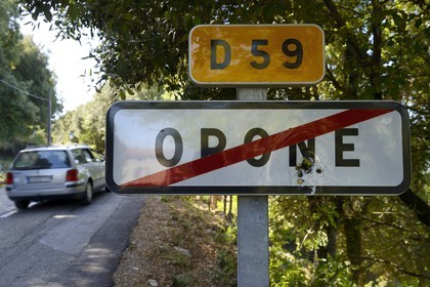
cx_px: 215
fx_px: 430
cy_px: 144
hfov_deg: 53.1
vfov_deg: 36.9
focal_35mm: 36
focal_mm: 36
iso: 200
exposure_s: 1/60
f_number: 7.1
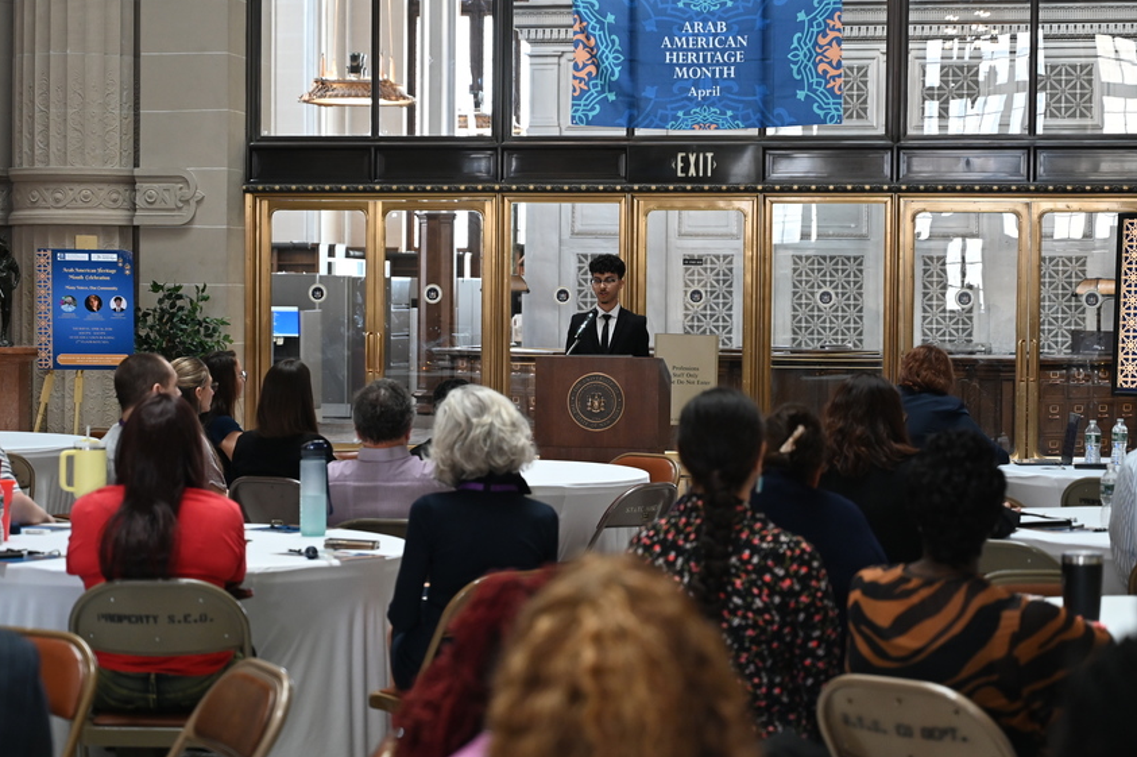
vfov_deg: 16.1
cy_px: 387
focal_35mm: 85
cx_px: 546
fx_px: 2683
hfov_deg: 23.9
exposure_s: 1/125
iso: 1800
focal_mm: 70
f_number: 4
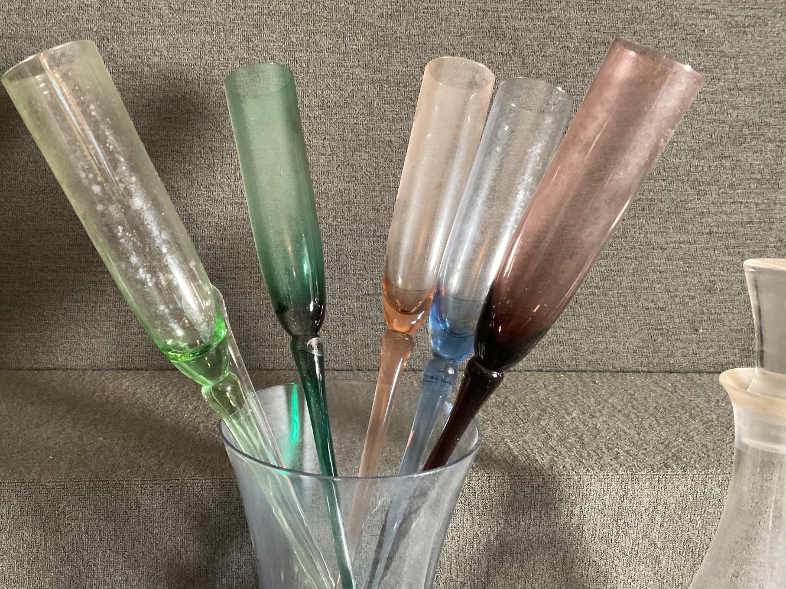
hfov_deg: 55.2
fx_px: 749
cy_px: 294
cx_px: 347
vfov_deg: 42.9
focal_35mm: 33
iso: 200
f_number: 1.8
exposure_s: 1/40
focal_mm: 3
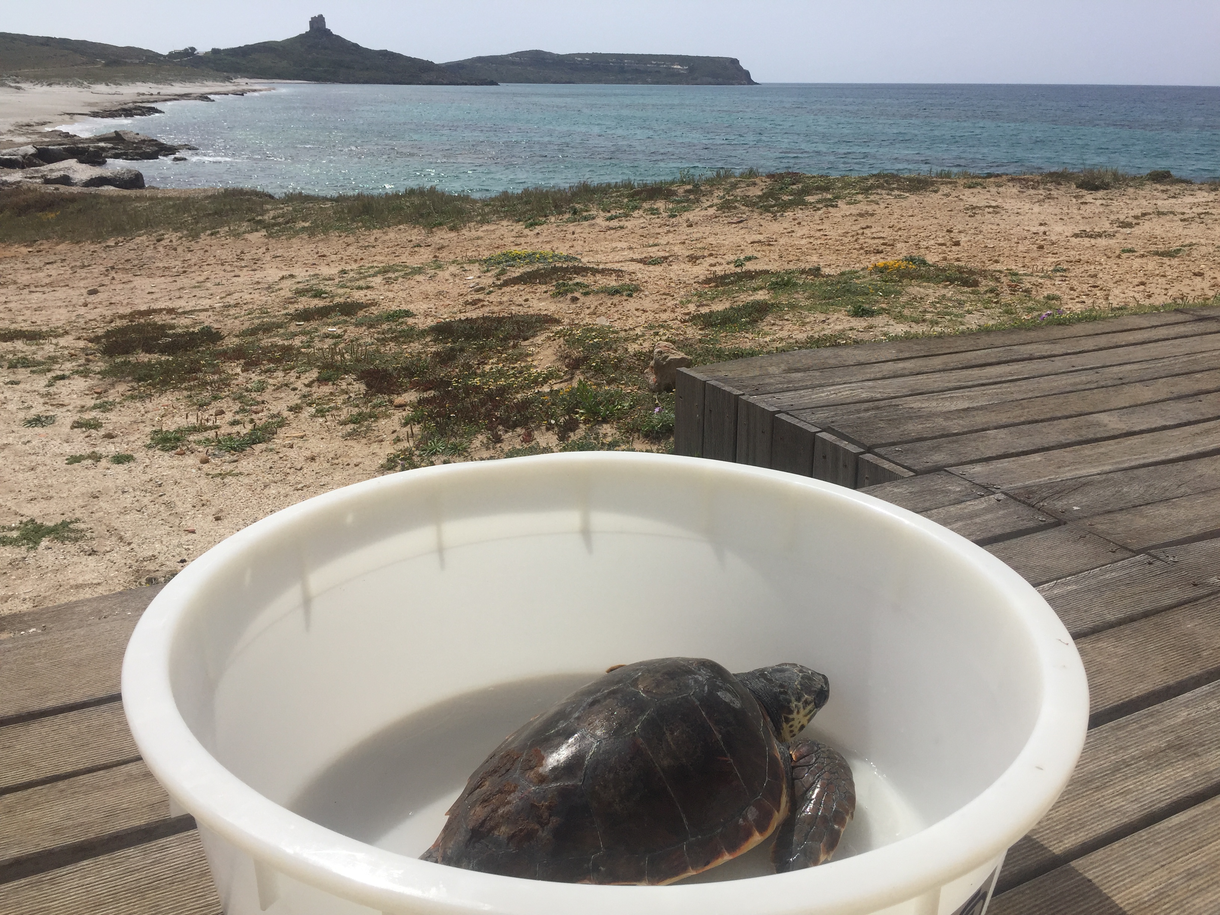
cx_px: 610
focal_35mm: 29
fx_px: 1022
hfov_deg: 61.7
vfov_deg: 48.2
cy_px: 458
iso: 32
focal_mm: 4.15
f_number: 2.2
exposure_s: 1/4405
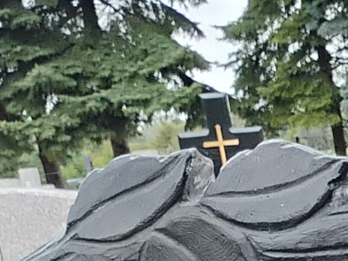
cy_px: 858
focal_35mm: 203
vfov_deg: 6.5
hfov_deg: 8.8
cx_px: 834
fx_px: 2041
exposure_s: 1/100
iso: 169
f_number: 1.8
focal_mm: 4.26
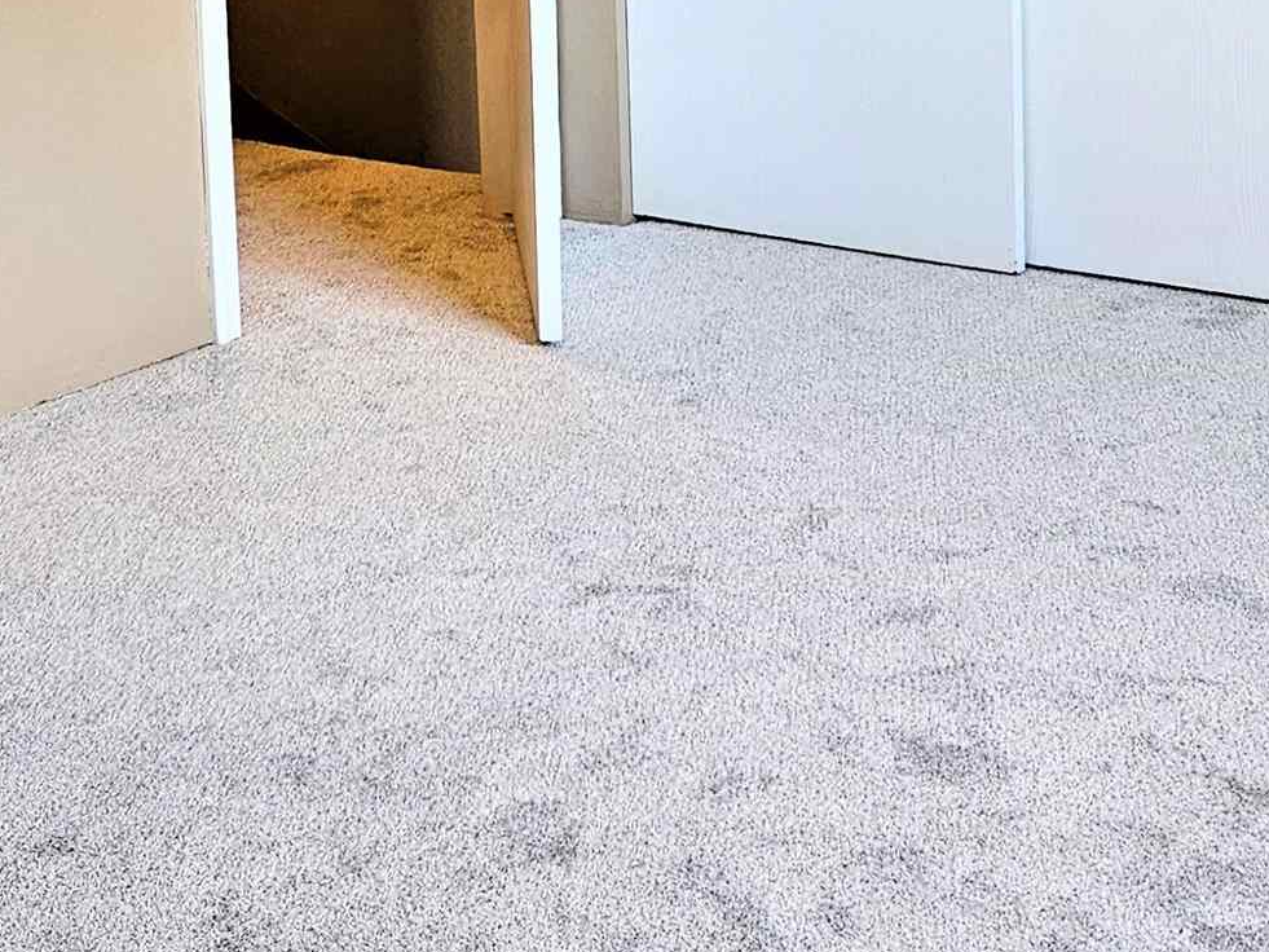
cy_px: -158
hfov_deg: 27.0
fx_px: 2640
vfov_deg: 19.4
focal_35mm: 72
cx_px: 591
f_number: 1.8
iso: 200
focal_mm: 5.4
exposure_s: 1/120
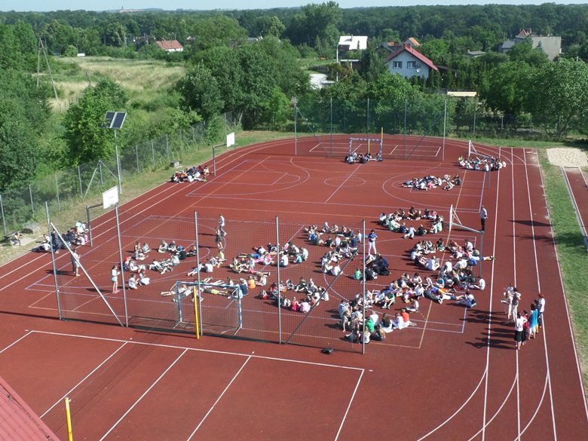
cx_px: 294
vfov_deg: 34.3
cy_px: 220
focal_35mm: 42
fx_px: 713
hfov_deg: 44.8
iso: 100
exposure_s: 1/750
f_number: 3.2
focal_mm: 7.5
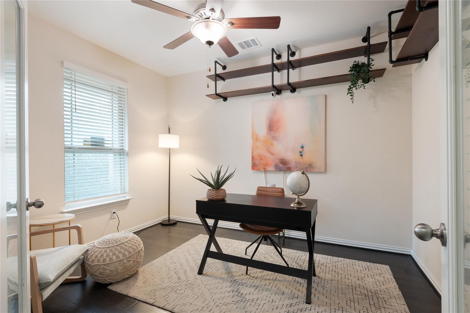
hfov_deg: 93.3
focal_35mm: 17
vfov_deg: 70.5
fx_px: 222
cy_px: 156
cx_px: 235
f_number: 8
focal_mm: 17
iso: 400
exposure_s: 1/1.25
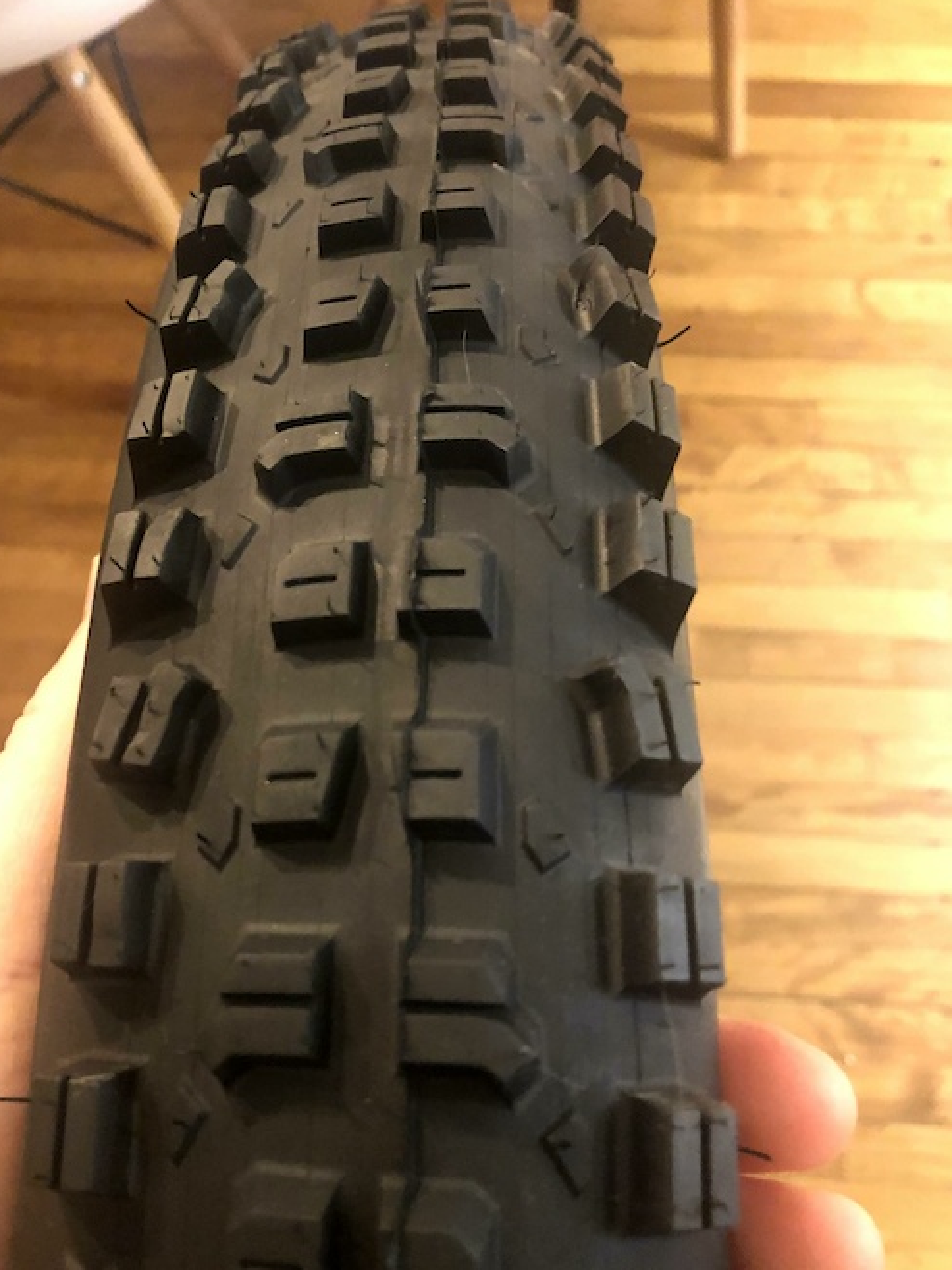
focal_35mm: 34
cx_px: 428
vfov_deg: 54.0
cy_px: 622
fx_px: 1247
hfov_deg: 41.7
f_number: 1.8
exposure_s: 1/4
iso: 250
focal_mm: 3.99
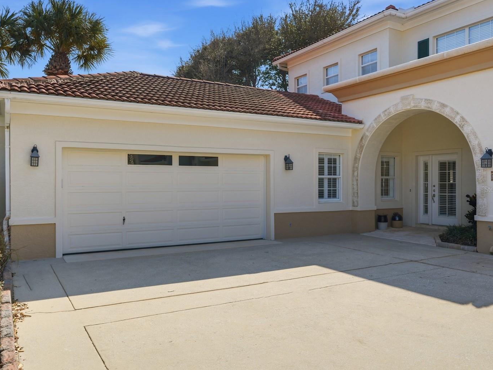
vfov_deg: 48.9
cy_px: 189
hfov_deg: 62.4
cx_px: 231
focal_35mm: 29
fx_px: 407
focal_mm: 25.5
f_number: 4
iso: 160
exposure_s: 1/8000
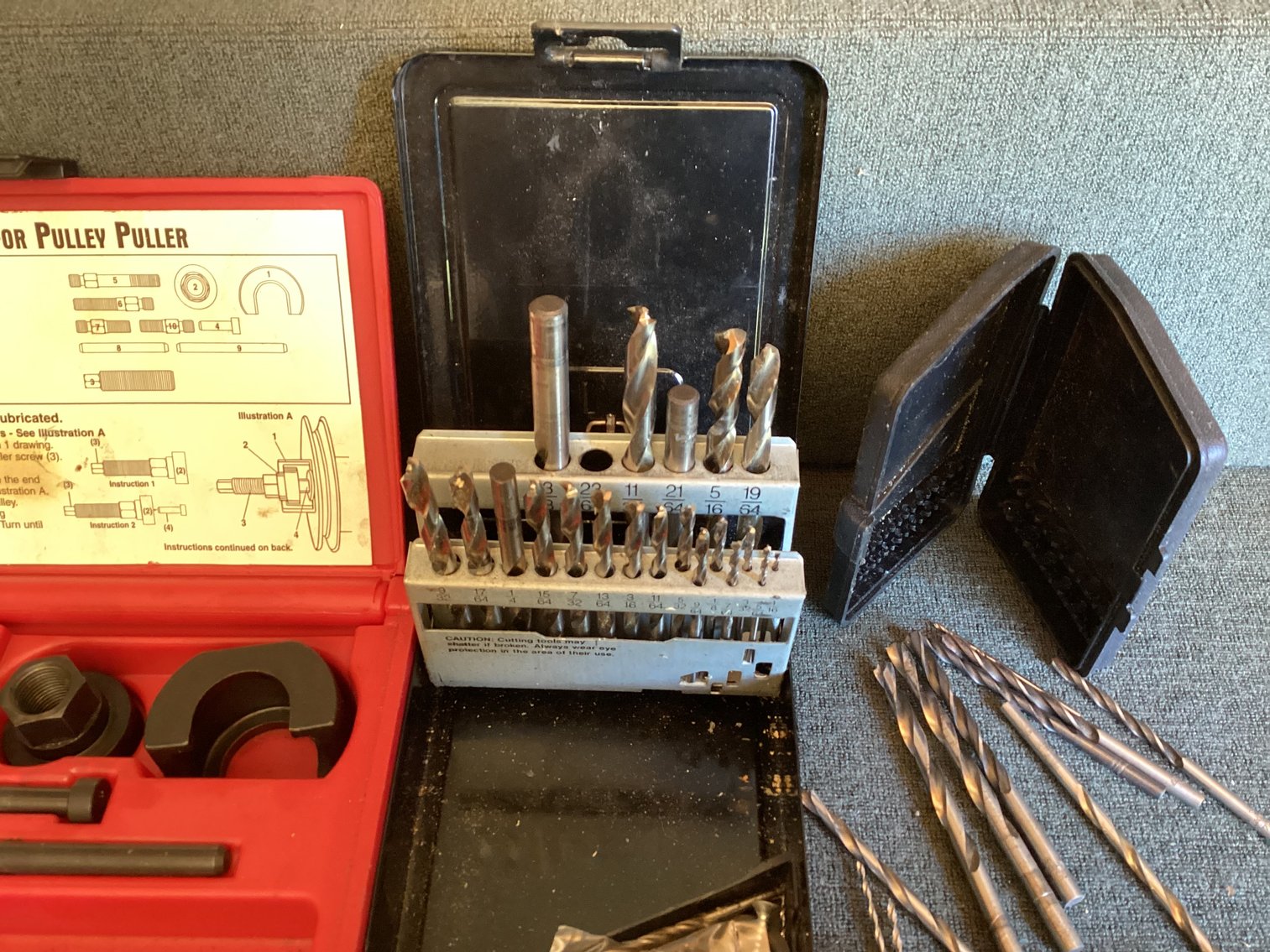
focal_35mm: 31
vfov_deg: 45.4
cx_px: 635
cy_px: 476
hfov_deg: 58.3
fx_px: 1137
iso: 320
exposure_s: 1/60
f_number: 2.4
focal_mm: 3.3
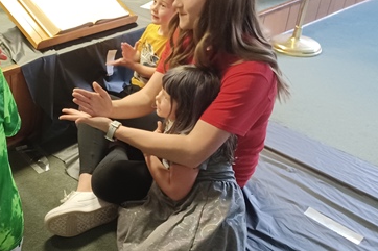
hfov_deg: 40.4
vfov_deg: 29.1
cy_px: 95
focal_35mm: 46
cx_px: 60
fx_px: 483
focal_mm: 4.6
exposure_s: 1/20
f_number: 1.8
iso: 800
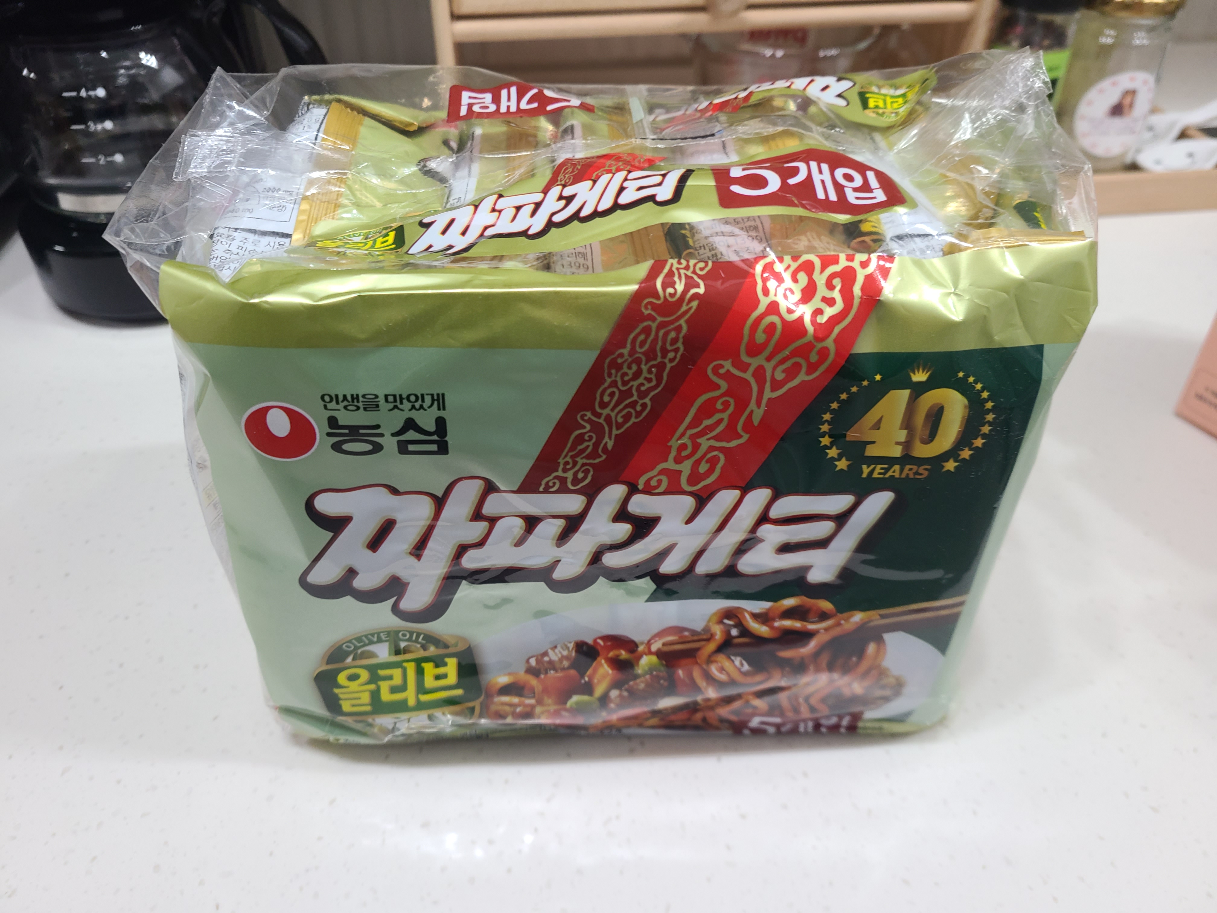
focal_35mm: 26
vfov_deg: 53.1
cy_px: 456
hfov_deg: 67.3
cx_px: 608
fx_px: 914
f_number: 1.8
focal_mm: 5.4
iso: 160
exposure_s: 1/60
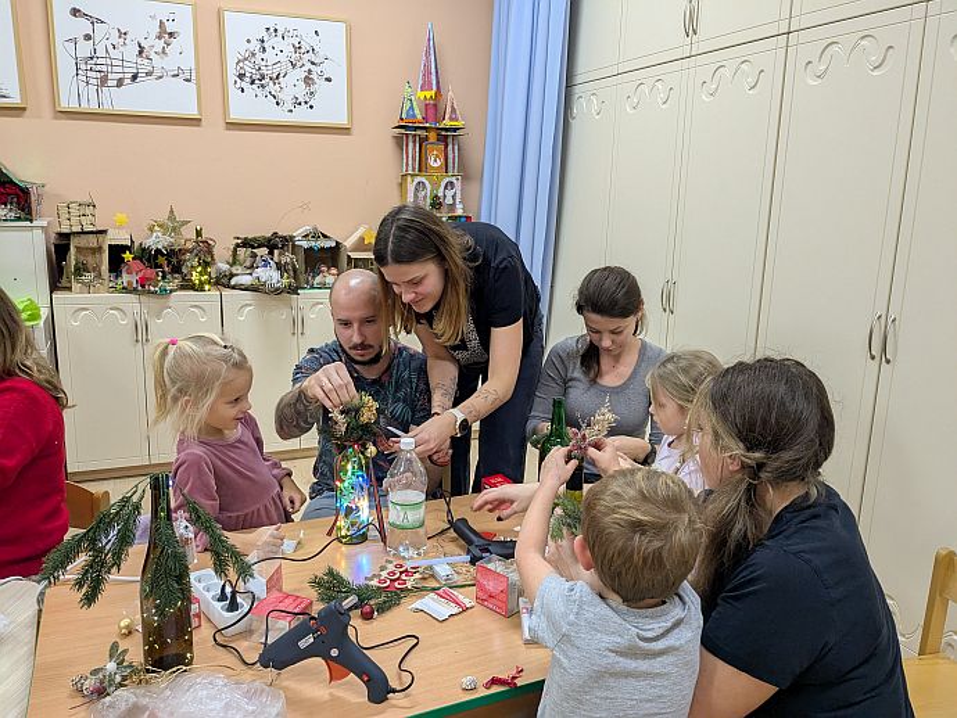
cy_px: 359
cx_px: 478
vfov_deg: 51.4
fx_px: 747
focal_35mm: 27
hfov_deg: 65.3
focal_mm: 4.38
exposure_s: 1/120
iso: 369
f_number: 1.73
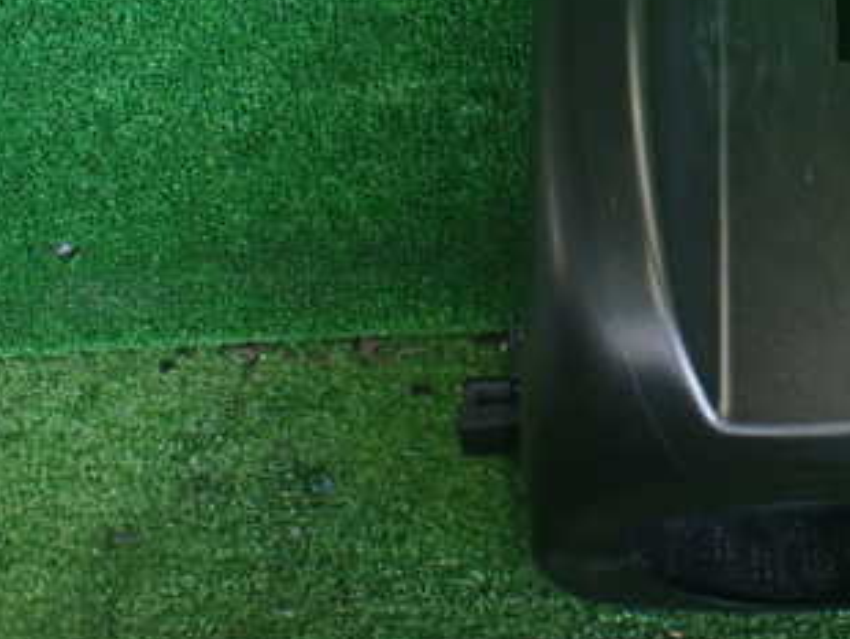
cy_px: 134
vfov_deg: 24.9
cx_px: 762
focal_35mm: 58
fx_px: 1425
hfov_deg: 31.7
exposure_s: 1/125
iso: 500
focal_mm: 5.4
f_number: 2.3
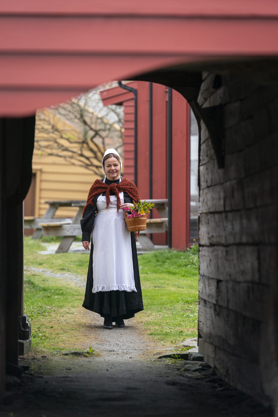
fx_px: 2316
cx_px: 139
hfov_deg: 6.9
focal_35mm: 200
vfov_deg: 10.3
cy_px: 208
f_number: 2.8
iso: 320
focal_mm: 200
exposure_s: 1/1250
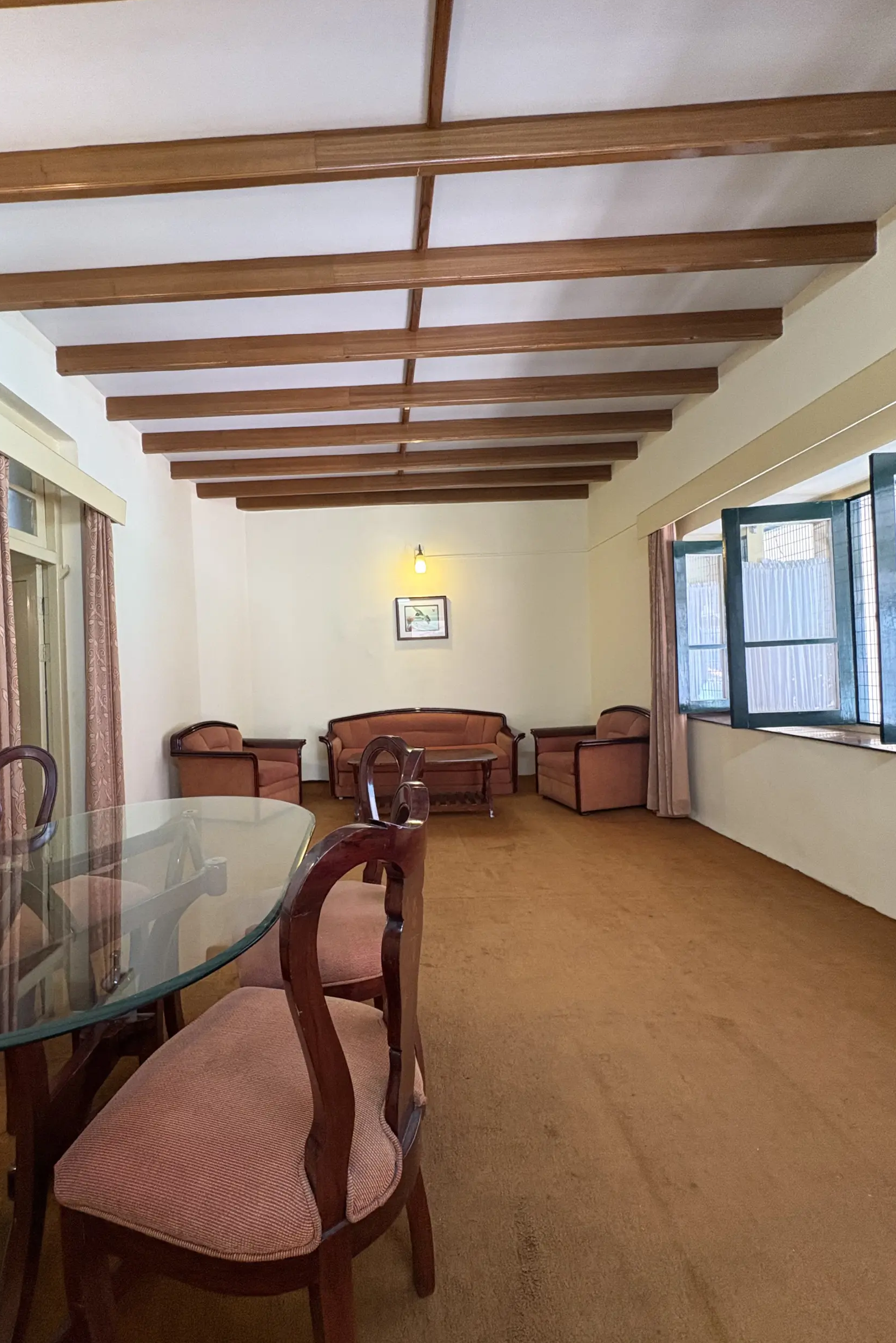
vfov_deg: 100.4
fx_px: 560
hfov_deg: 76.9
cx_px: 383
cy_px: 668
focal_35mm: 15
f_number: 2.2
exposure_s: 1/51
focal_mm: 2.22
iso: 320
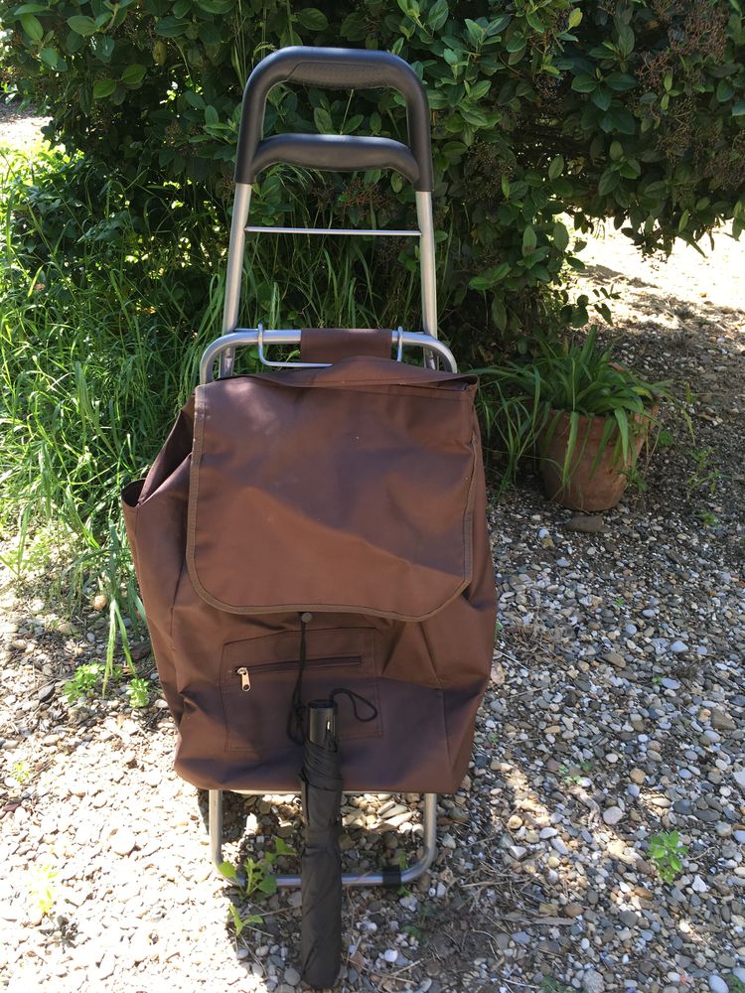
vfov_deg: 61.7
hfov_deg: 48.2
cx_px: 372
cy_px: 496
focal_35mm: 29
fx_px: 832
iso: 25
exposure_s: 1/115
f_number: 2.2
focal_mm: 4.15
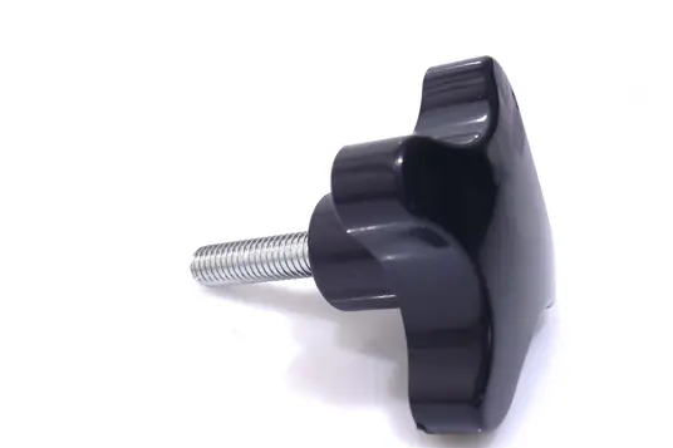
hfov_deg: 47.4
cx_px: 347
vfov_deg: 32.5
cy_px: 266
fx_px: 766
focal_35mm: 41
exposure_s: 1/100
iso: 80
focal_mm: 5.5
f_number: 2.8
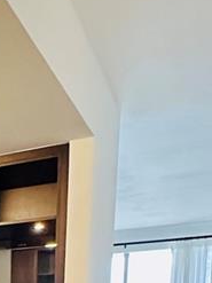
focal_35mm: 68
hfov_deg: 18.6
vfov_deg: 22.9
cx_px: -125
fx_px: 556
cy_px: 432
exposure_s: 1/40
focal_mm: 2.22
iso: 800
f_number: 2.2
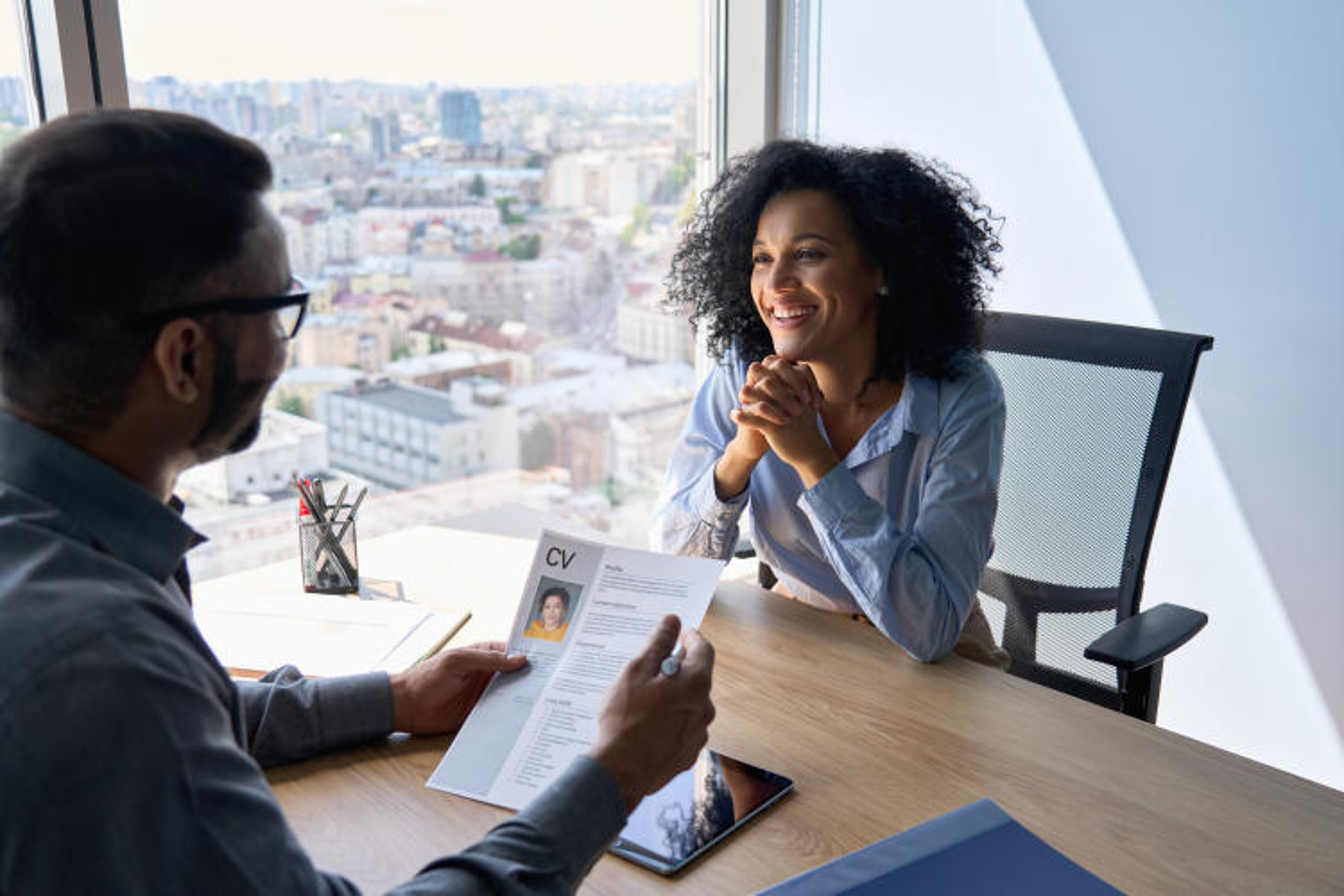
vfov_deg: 36.9
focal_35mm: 36
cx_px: 672
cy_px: 448
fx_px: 1344
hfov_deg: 53.1
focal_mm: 36
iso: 320
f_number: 4
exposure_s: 1/250
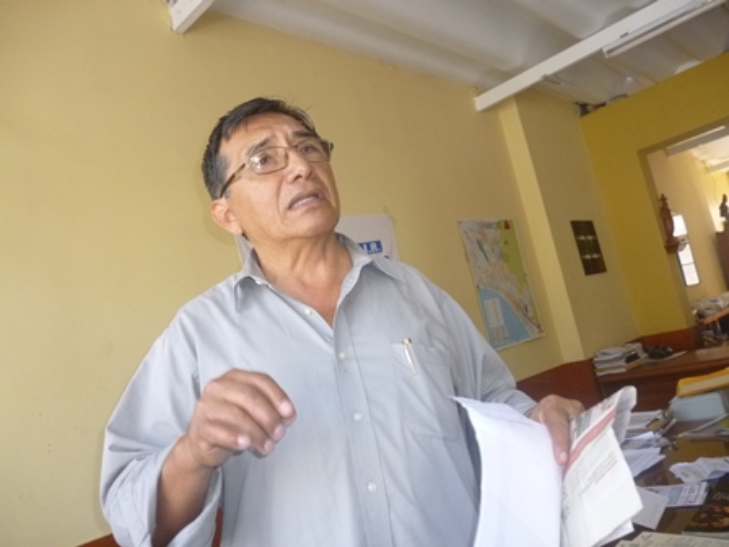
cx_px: 364
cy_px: 274
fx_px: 590
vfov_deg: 49.7
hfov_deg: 63.4
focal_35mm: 28
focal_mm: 5
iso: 320
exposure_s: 1/60
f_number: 3.1
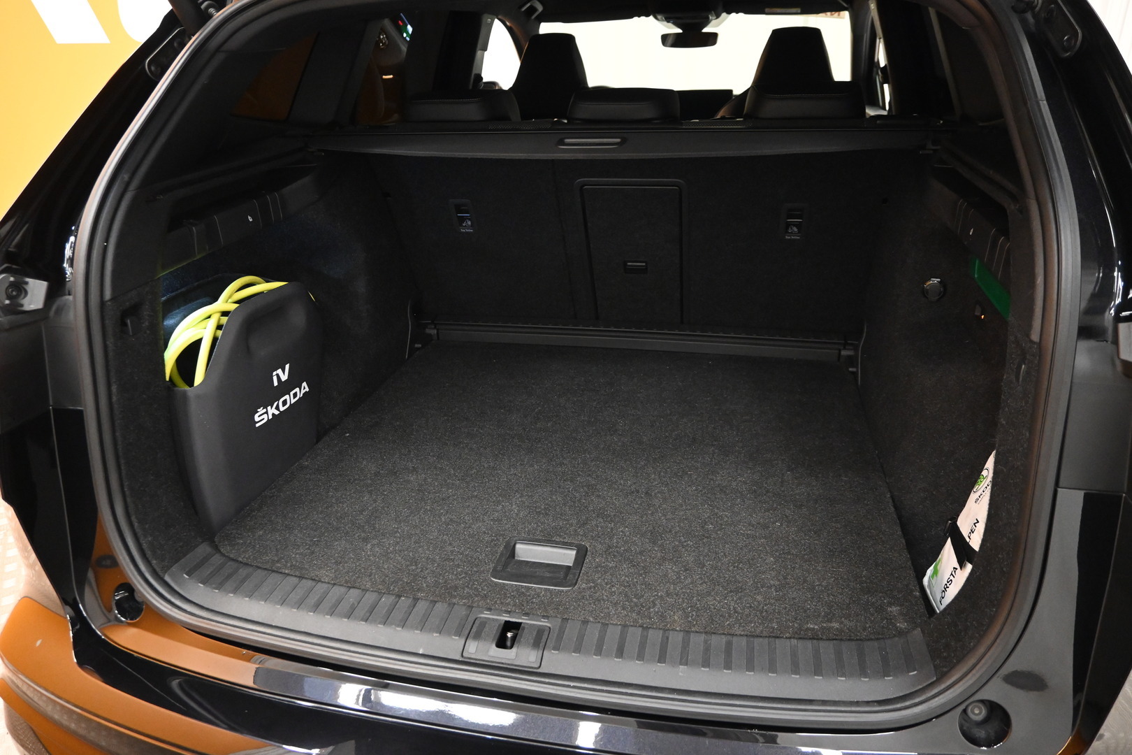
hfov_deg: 73.7
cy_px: 378
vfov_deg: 53.1
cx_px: 566
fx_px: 755
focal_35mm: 24
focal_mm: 16
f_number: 3.5
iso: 3200
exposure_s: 1/50
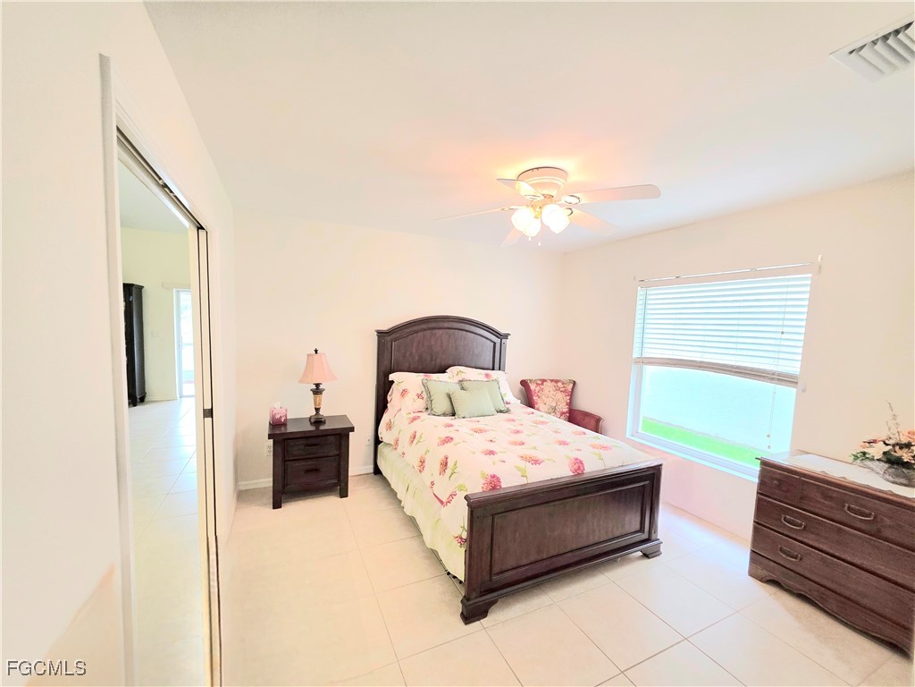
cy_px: 344
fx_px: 344
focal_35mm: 13
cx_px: 458
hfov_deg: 106.2
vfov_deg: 89.9
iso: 80
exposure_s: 1/120
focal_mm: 2.2
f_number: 1.9
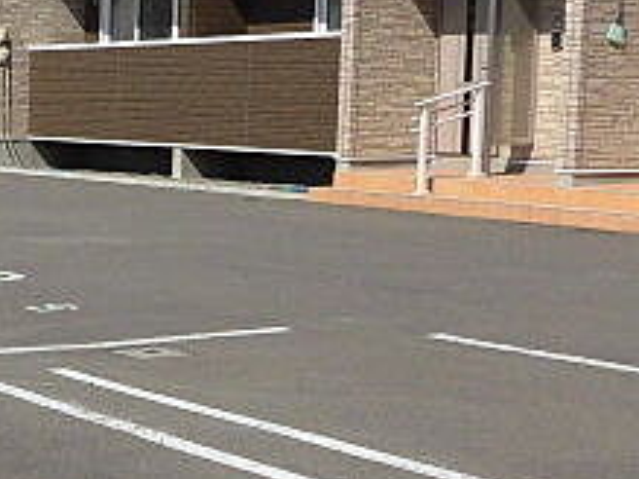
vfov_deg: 18.0
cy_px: 240
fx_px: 1513
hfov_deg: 20.7
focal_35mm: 82
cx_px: -289
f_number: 8.4
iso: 100
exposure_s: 1/320
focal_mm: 4.98
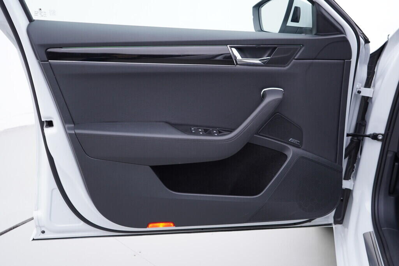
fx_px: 399
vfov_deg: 36.9
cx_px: 200
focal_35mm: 36
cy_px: 133
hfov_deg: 53.1
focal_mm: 24
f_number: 3.2
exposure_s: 1/50
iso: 125
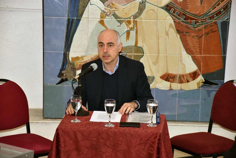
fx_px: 934
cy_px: 79
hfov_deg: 14.4
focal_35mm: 142
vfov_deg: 9.6
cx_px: 118
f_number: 5.3
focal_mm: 95
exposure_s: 1/160
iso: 400
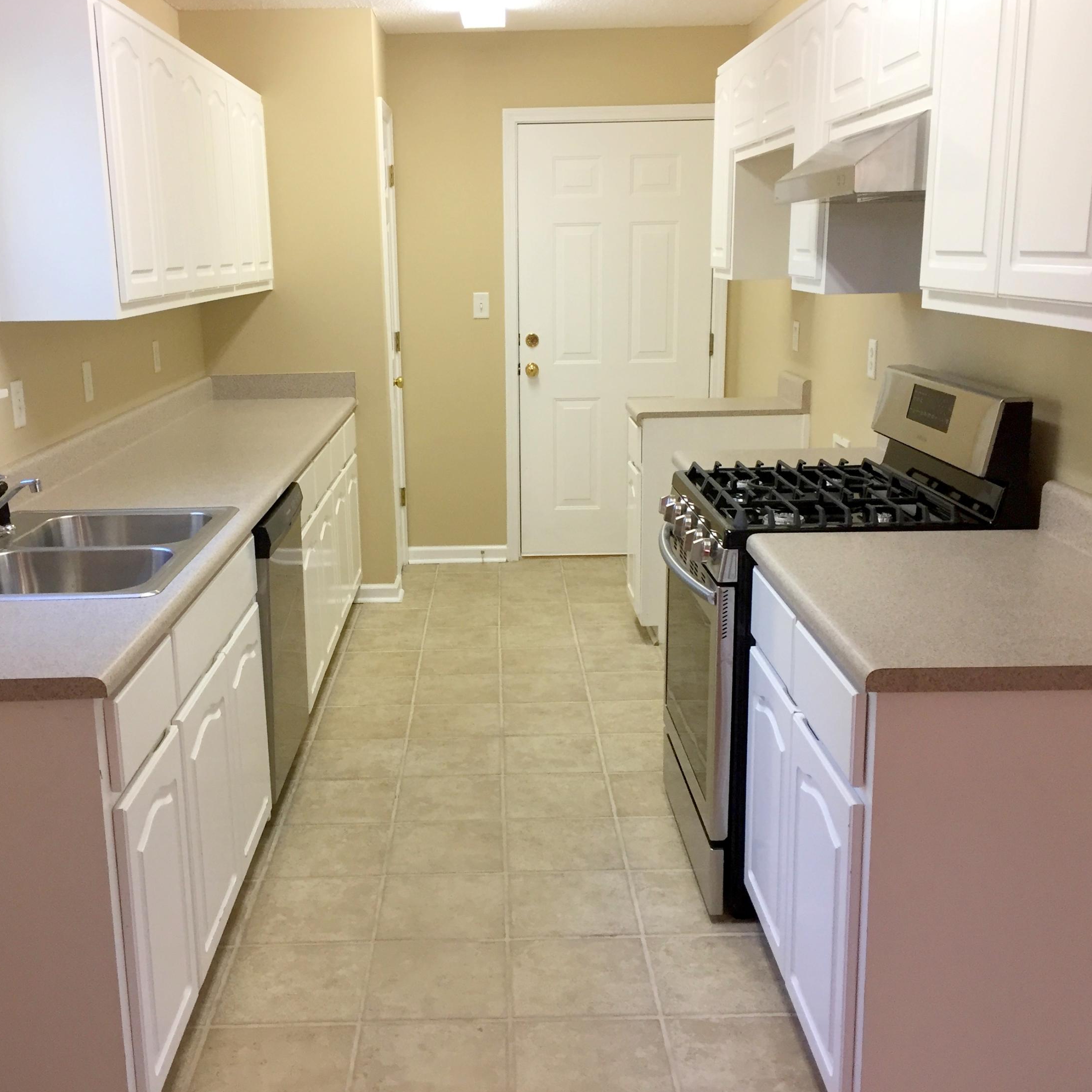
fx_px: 1249
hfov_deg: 47.1
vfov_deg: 47.2
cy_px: 544
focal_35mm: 35
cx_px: 488
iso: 40
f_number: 2.2
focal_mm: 4.15
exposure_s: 1/30
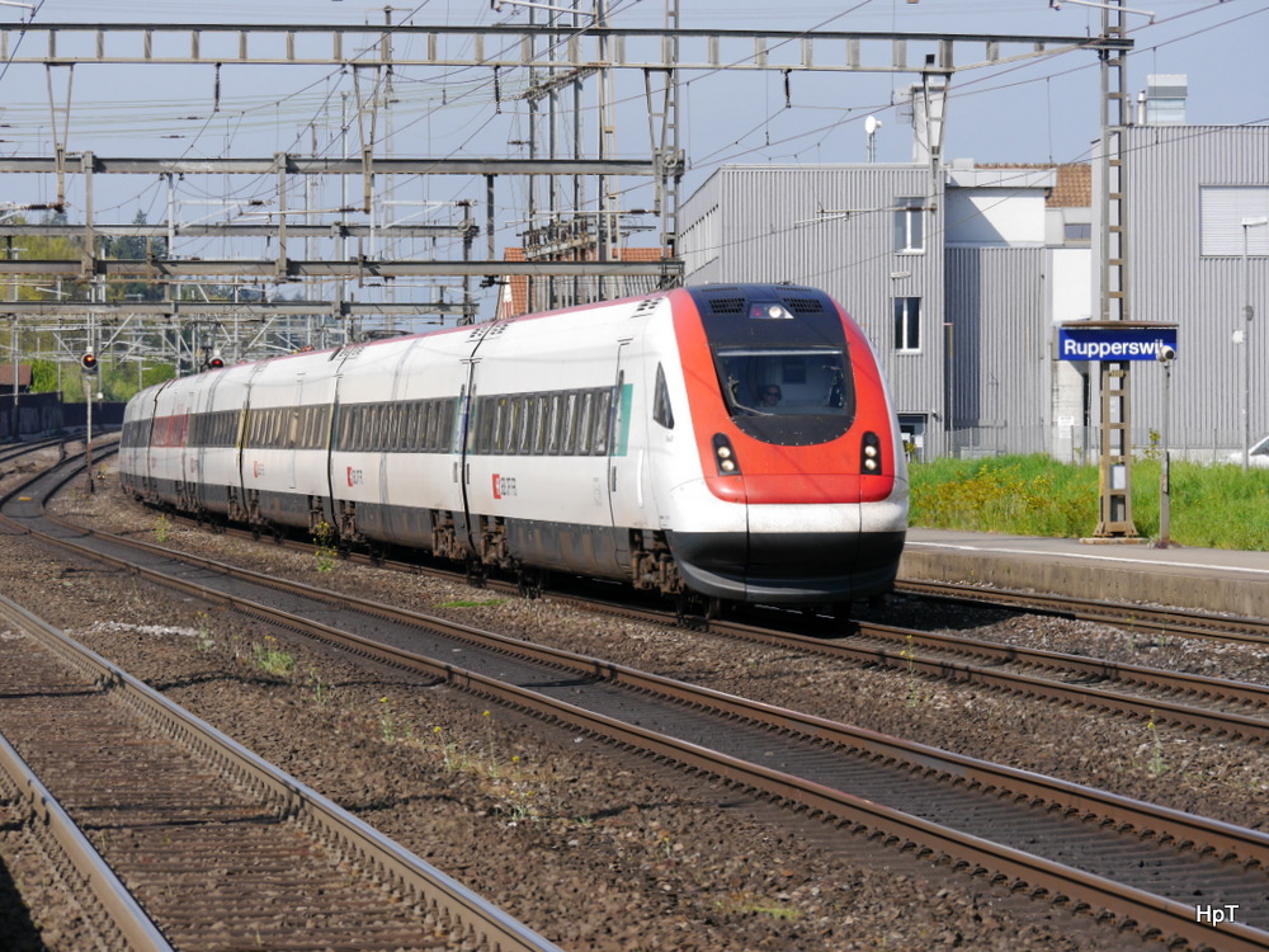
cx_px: 634
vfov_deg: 7.4
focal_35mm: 200
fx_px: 7332
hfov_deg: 9.9
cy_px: 476
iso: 160
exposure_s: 1/640
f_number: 5.6
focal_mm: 100
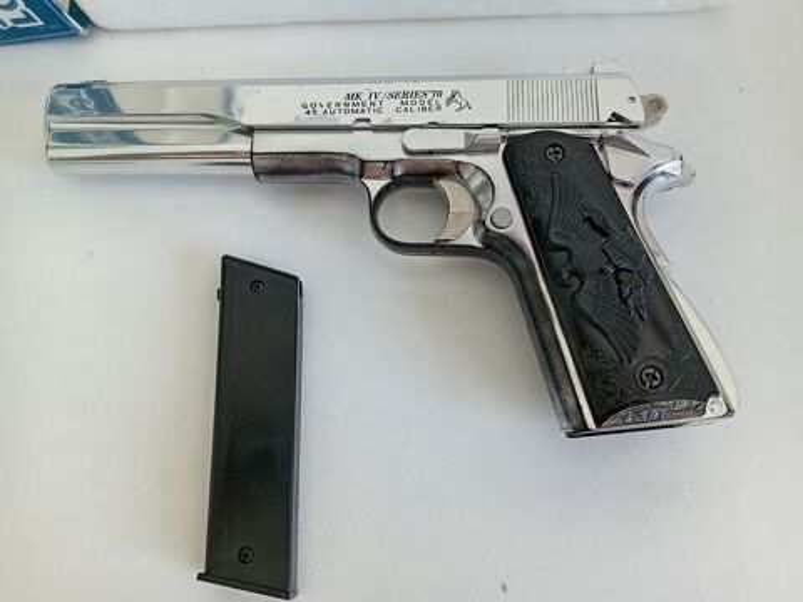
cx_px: 402
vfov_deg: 51.4
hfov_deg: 65.3
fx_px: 626
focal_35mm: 27
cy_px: 301
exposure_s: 1/33.3
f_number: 1.8
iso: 137
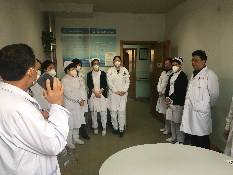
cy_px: 88
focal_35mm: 29
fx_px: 195
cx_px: 116
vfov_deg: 48.2
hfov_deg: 61.7
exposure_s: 1/33
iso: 32
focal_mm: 4.15
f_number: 2.2
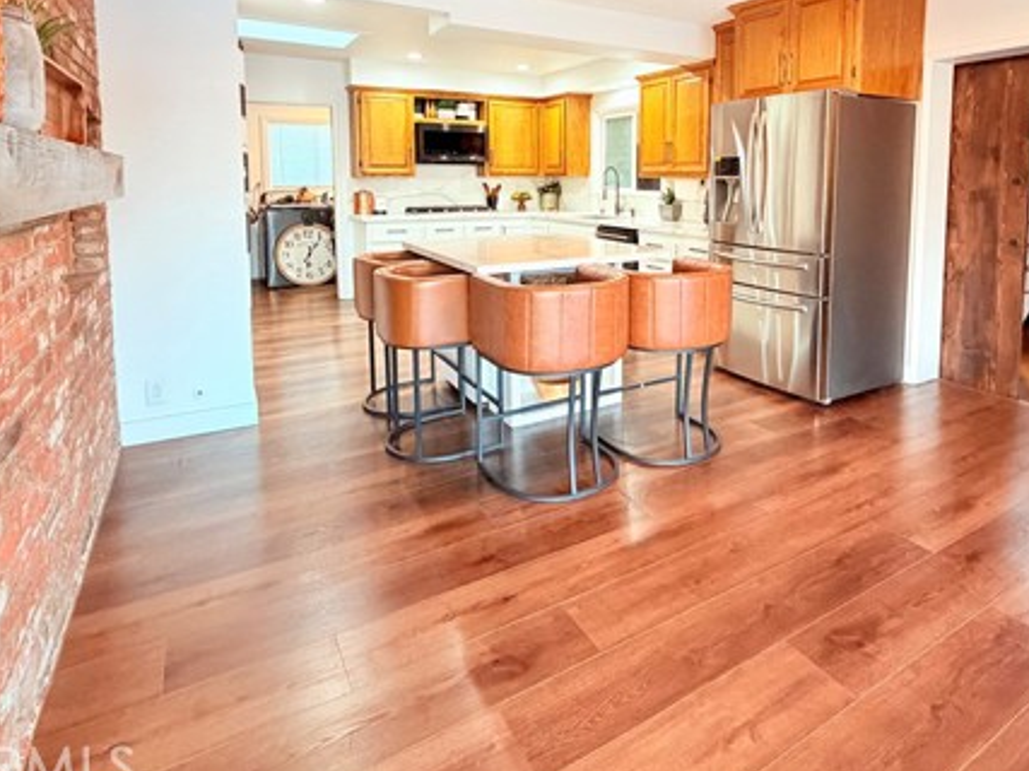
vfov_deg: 61.0
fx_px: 624
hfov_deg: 78.4
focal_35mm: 21
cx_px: 595
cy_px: 224
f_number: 2.2
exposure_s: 1/60
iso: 400
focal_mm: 2.22
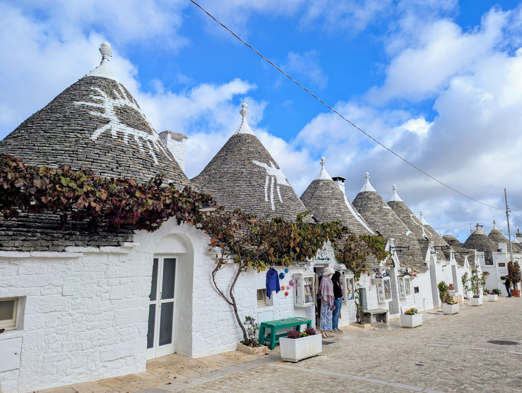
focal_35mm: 24
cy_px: 196
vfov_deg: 56.9
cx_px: 261
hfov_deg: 71.5
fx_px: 362
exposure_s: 1/1855
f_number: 1.85
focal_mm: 6.81
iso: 45
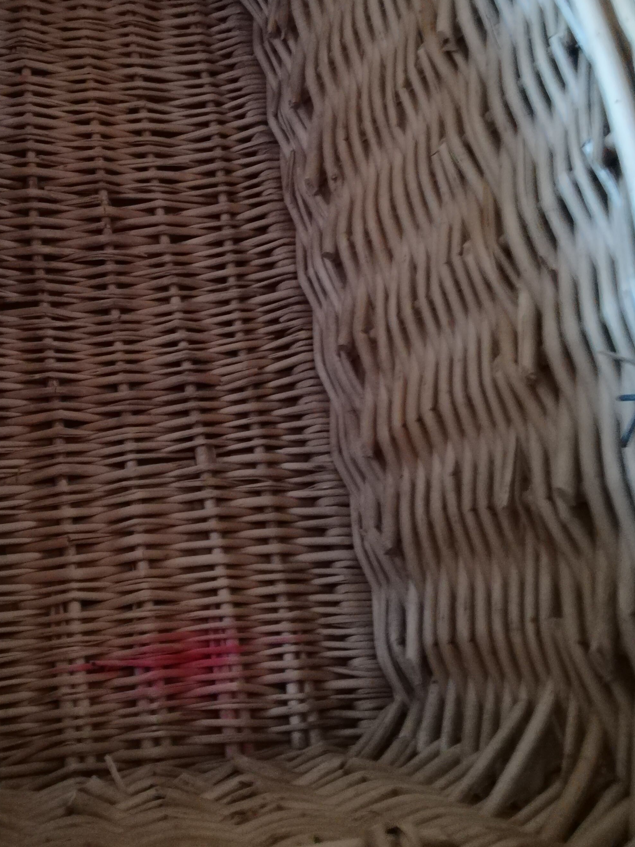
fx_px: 954
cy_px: 300
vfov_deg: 47.3
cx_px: 175
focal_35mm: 39
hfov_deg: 36.1
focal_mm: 3.83
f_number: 2.2
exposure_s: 1/14.3
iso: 800
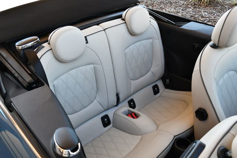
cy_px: 79
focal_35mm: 36
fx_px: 237
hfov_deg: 53.1
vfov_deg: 36.9
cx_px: 118
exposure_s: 1/250
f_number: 4
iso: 400
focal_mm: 18
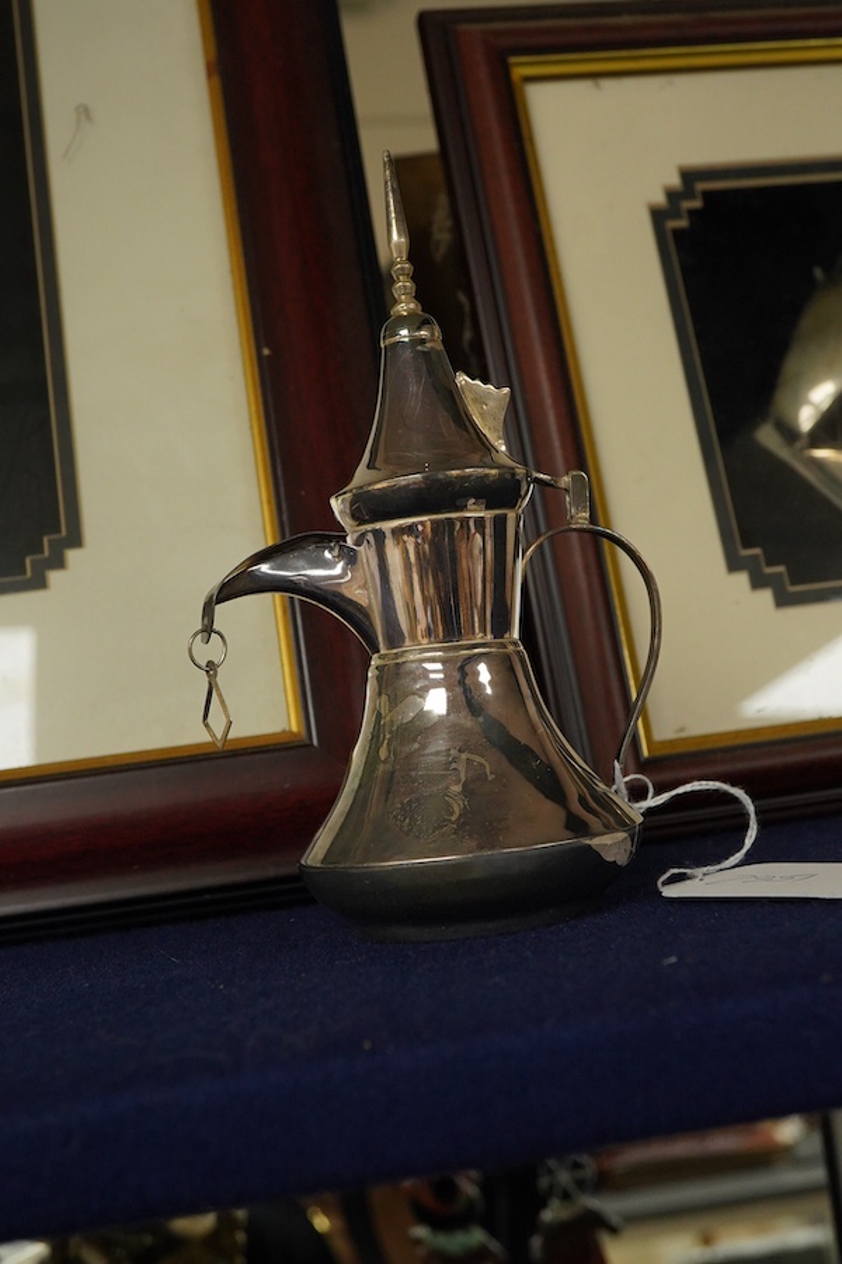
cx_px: 421
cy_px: 632
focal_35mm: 45
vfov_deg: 43.6
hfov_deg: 29.9
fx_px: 1579
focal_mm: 30
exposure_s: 1/125
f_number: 11
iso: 1600
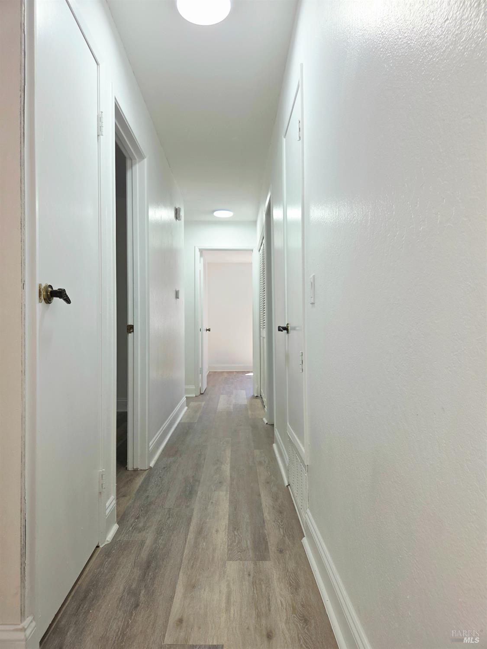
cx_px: 244
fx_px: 431
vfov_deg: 73.9
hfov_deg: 58.9
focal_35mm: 23
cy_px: 324
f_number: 1.8
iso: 32
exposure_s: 1/60.2
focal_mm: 5.4
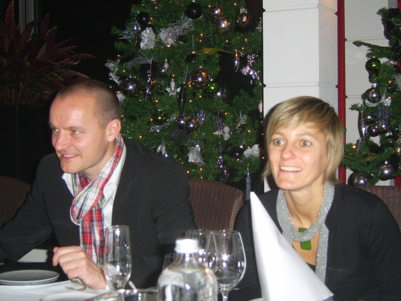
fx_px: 811
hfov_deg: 27.8
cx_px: 200
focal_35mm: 70
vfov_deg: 21.0
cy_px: 150
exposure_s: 1/40
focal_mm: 14.5
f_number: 3.8
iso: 150
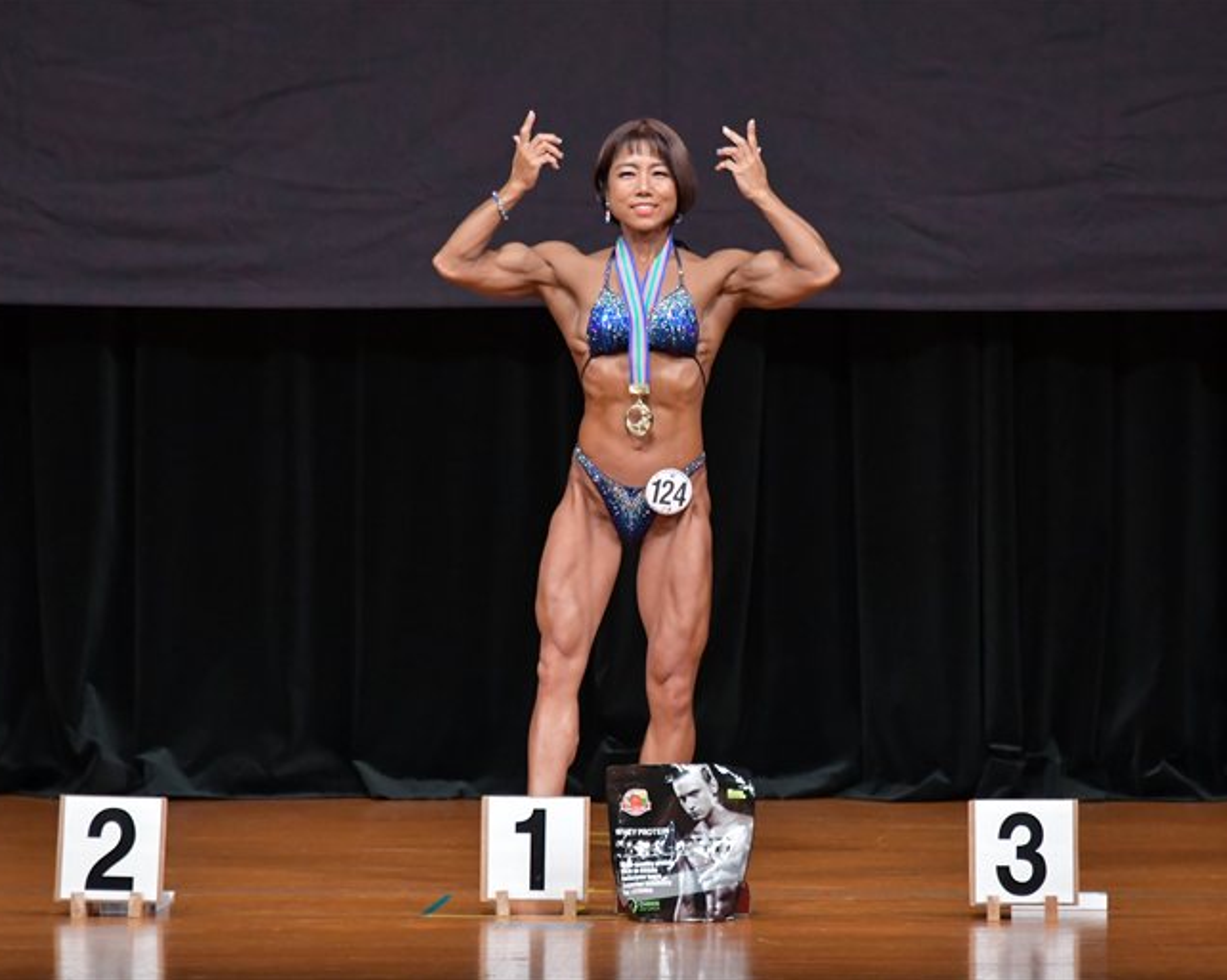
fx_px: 11724
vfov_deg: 4.8
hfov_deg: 6.0
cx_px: 683
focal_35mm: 323
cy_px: 489
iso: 4000
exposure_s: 1/400
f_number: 5.6
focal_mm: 190
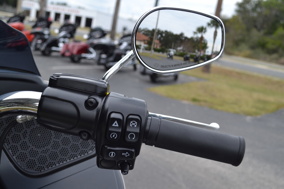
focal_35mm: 45
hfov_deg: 43.6
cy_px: 94
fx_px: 355
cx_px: 142
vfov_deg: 29.9
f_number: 6.3
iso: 100
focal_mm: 30
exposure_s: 1/160
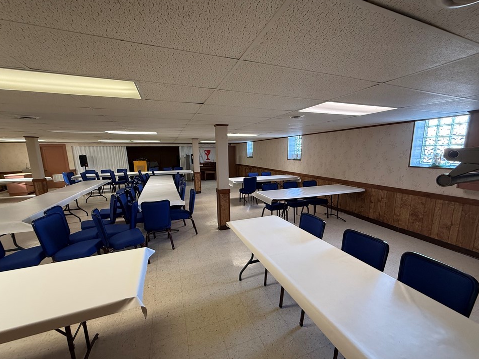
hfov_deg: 98.1
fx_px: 208
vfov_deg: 81.7
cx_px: 250
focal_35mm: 15
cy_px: 187
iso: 250
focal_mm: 2.22
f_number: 2.2
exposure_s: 1/60
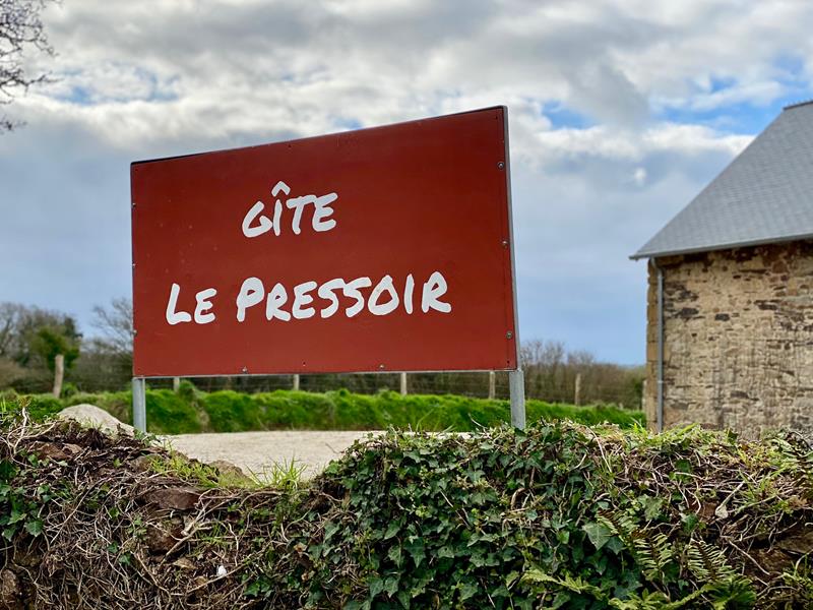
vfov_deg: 28.0
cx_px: 406
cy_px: 305
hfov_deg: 36.8
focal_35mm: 52
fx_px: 1221
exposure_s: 1/1453
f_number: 2
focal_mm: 6
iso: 20
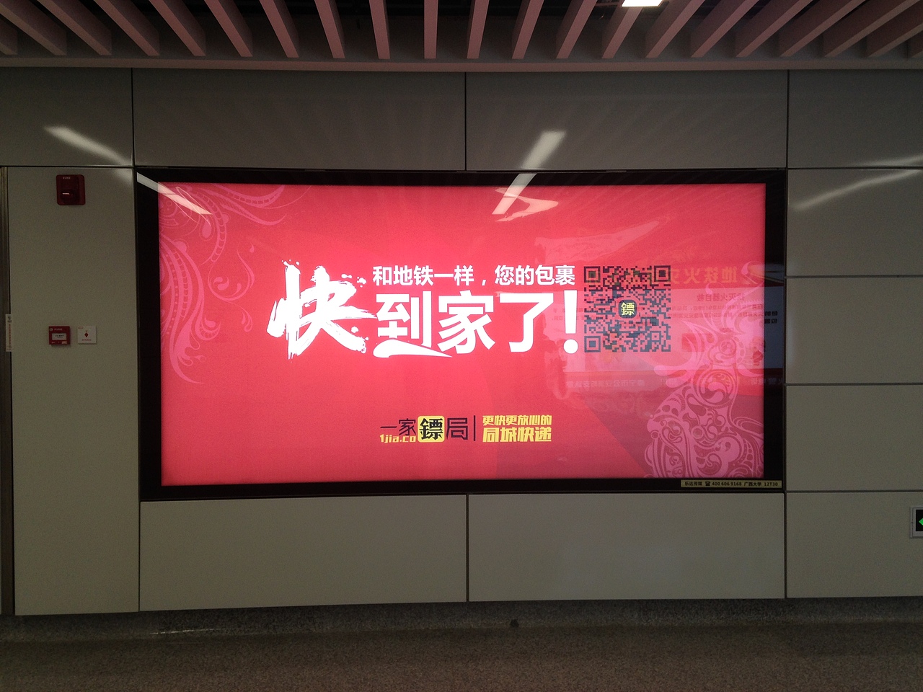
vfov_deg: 42.9
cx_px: 462
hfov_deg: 55.4
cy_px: 346
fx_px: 880
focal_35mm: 33
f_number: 2.4
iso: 50
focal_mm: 4.12
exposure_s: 1/60
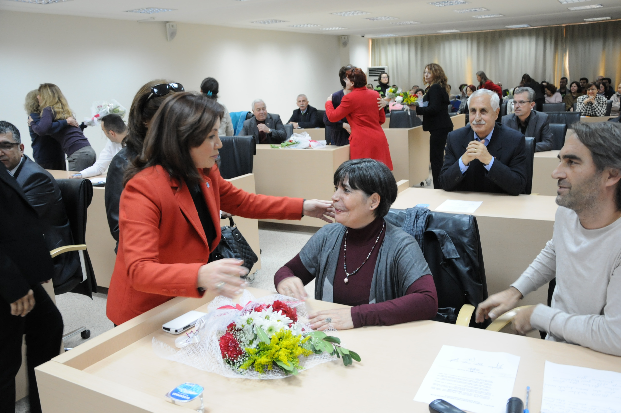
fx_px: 560
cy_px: 204
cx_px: 315
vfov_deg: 40.4
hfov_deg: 58.0
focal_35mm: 33
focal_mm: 21
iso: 1000
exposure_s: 1/60
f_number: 4
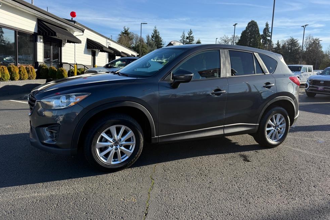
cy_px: 97
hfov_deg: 69.4
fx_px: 238
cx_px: 164
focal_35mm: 26
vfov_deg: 49.4
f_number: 1.78
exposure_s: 1/3145
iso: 80
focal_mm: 6.76
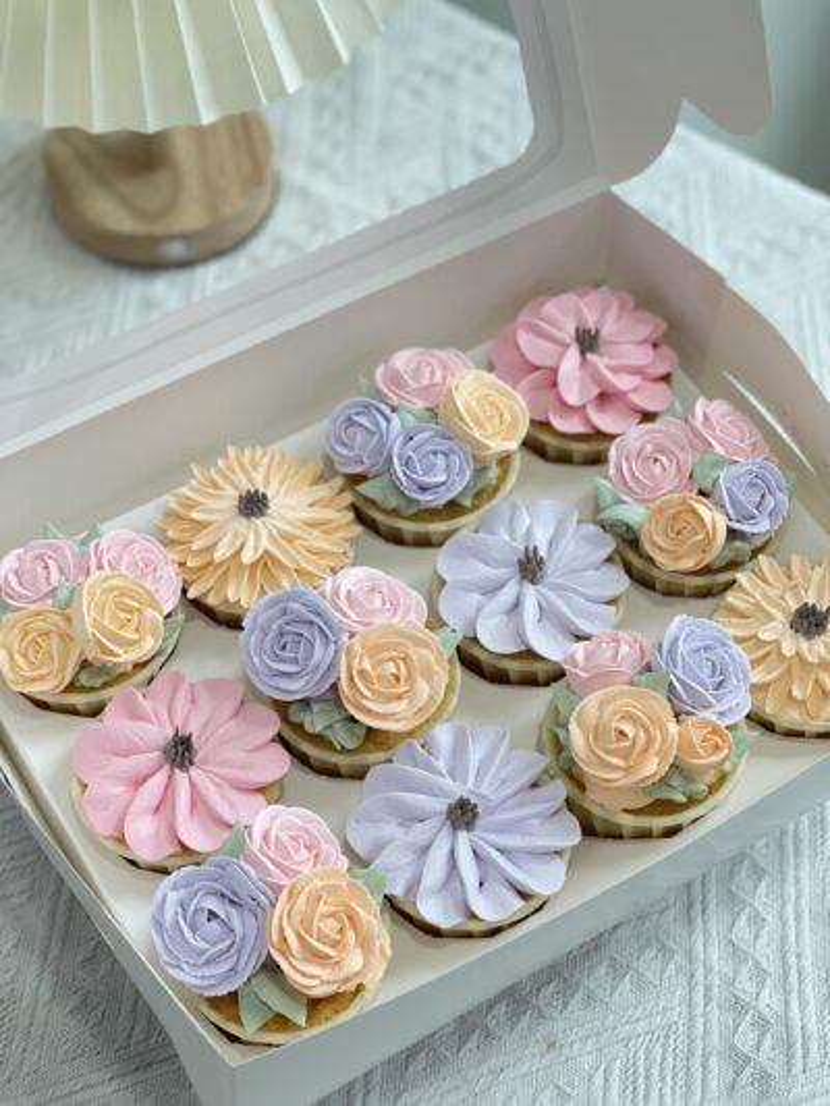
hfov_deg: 22.9
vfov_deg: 30.3
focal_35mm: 64
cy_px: 553
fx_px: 2045
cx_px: 415
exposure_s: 1/100
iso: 125
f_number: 2.2
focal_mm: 7.5
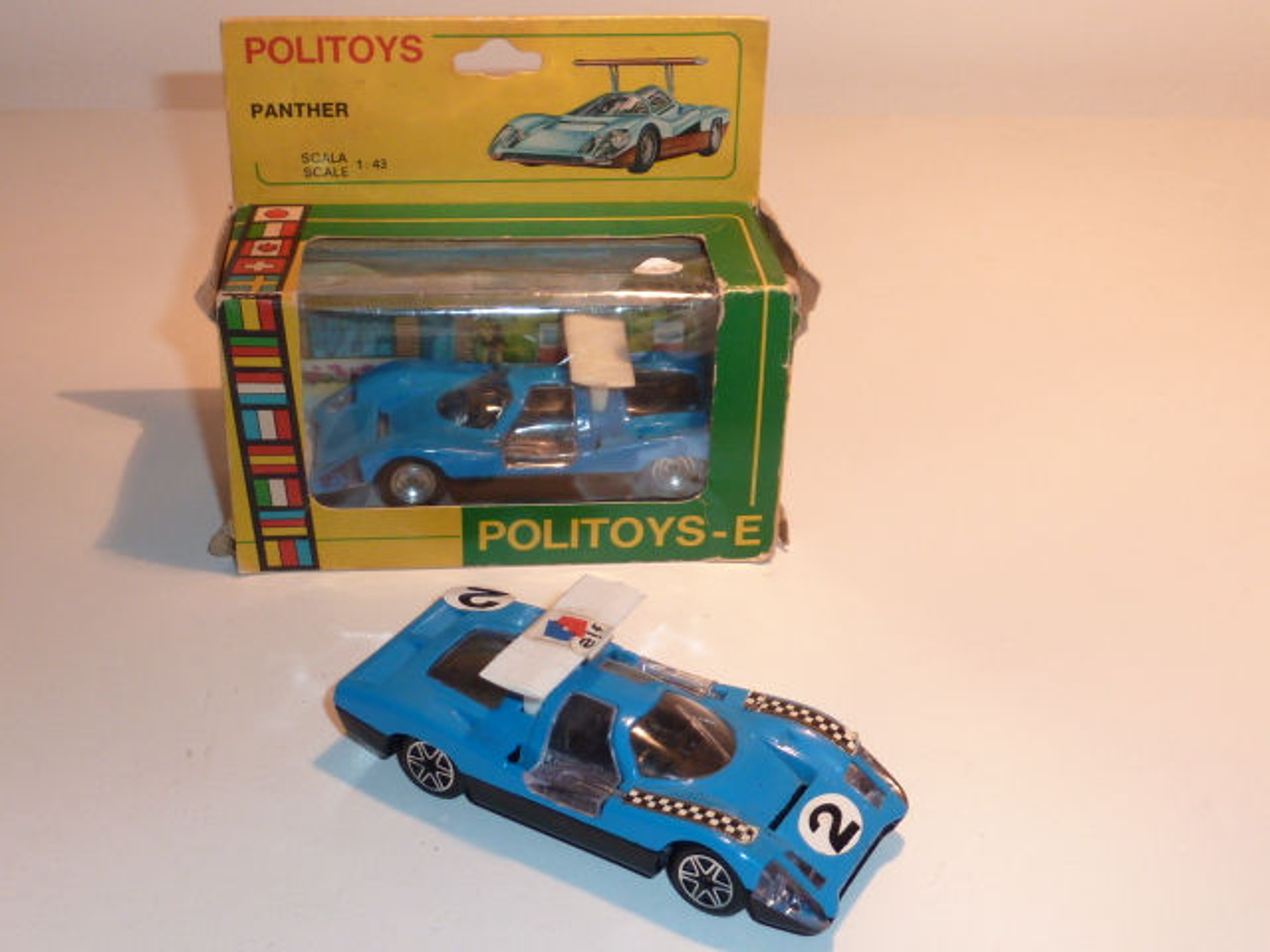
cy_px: 476
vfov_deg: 28.6
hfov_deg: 37.5
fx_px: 1871
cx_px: 635
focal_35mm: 51
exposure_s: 1/40
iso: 100
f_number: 3.4
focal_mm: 4.7
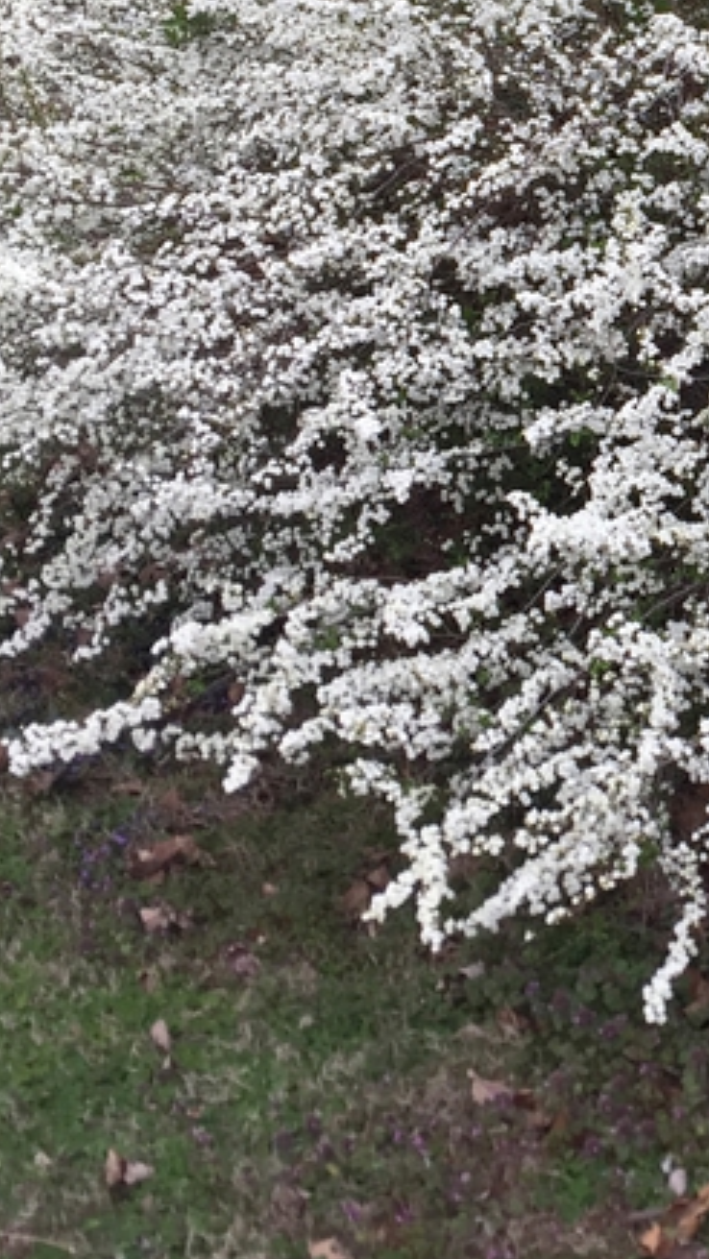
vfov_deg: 28.2
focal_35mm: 74
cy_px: 340
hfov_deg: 15.3
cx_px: 1006
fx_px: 2472
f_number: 2.2
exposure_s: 1/120
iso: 32
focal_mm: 4.15
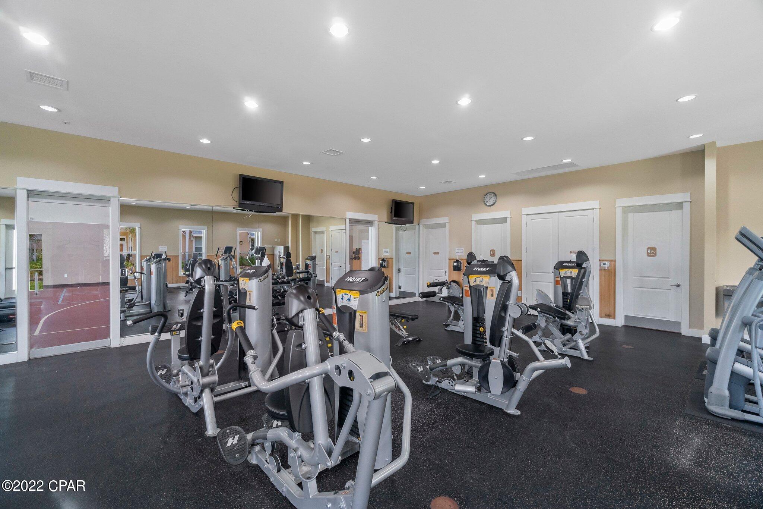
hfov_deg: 100.4
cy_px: 254
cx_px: 382
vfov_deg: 77.3
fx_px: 318
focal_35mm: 15
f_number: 8
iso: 800
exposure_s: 1/3
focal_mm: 10
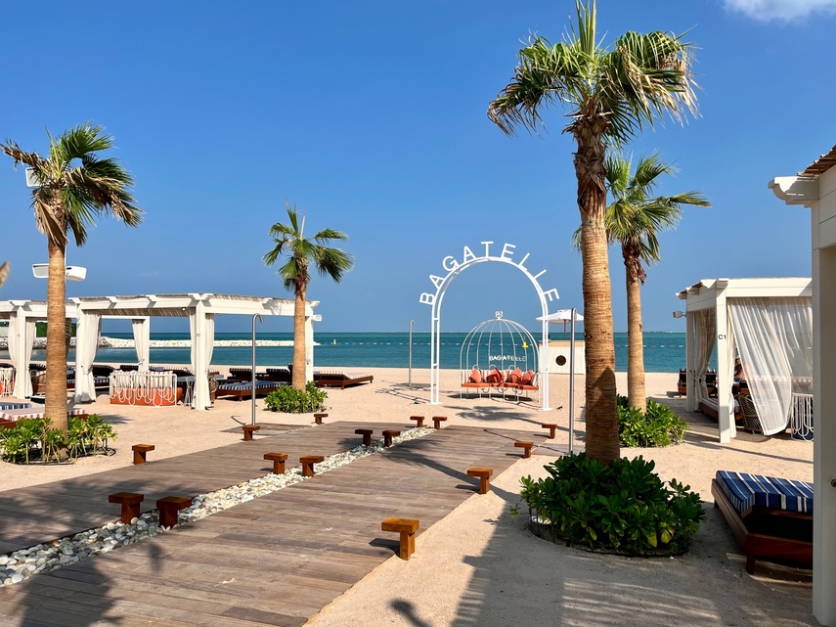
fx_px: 628
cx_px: 418
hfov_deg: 67.3
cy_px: 314
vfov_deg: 53.1
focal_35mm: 26
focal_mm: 5.1
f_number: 1.6
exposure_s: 1/6173
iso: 50
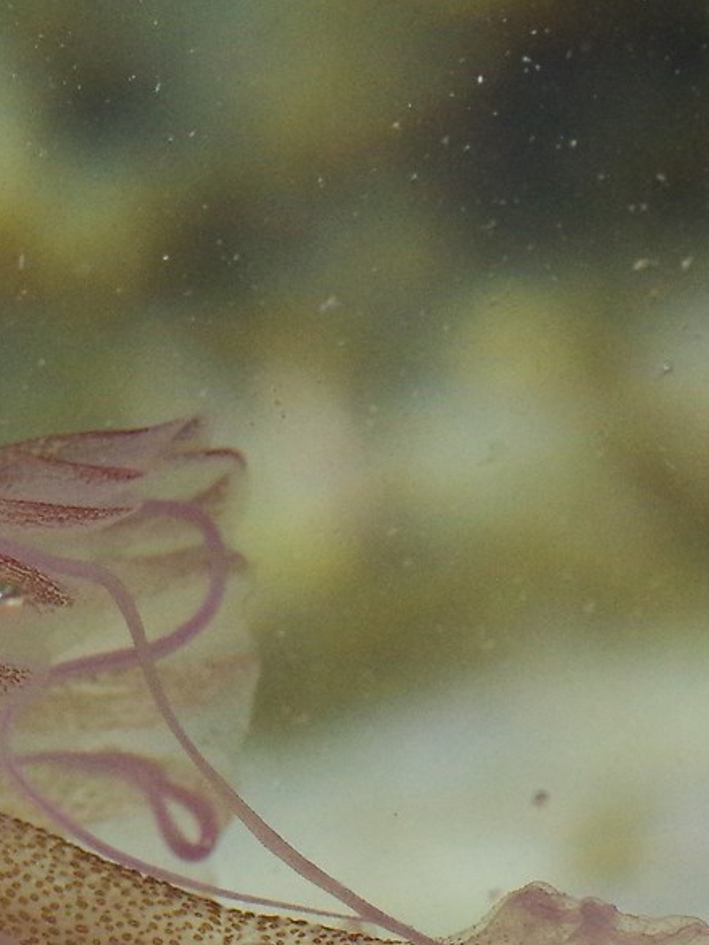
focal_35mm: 589
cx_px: 174
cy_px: 1126
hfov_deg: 2.5
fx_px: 16091
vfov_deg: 3.4
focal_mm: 100
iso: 1250
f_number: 7.1
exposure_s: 1/800
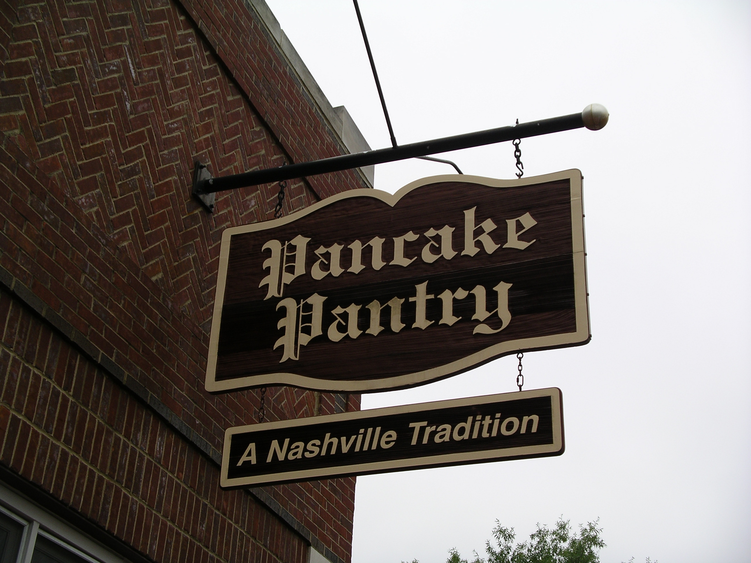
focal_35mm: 62
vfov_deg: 23.7
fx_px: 1345
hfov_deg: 31.2
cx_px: 376
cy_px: 282
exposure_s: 1/341
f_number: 4
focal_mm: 12.8
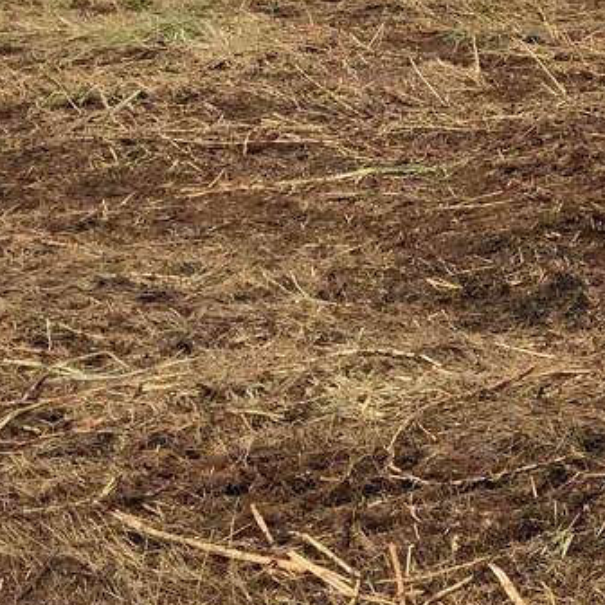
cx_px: 999
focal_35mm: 101
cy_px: -121
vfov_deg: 16.5
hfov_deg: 15.4
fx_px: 1997
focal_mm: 4.12
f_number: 2.2
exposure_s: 1/1866
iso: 32
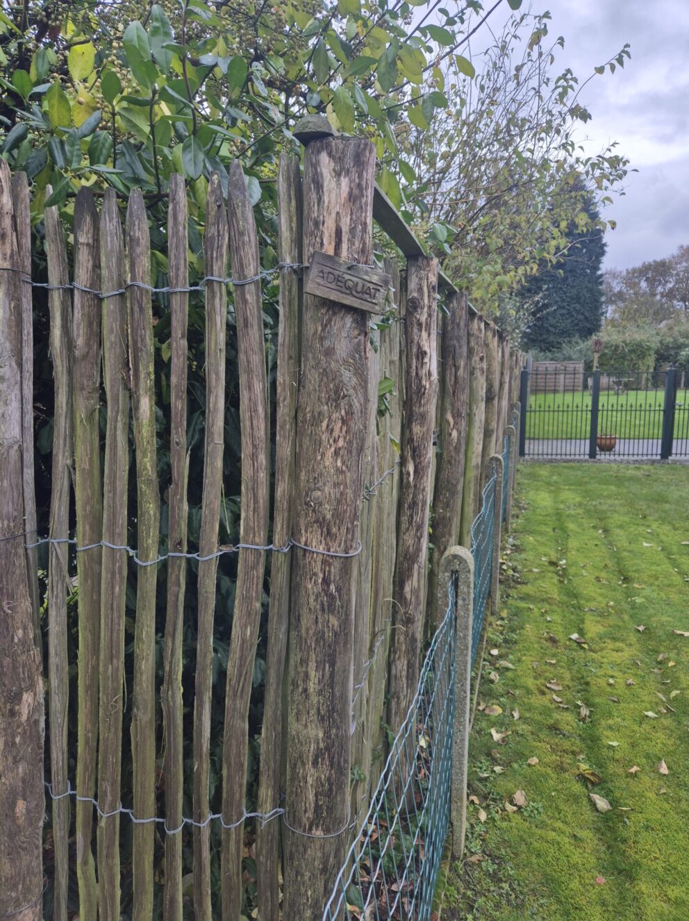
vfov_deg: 74.0
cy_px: 460
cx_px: 344
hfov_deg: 58.8
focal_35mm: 23
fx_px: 611
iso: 25
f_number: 1.8
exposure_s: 1/219
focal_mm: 5.4
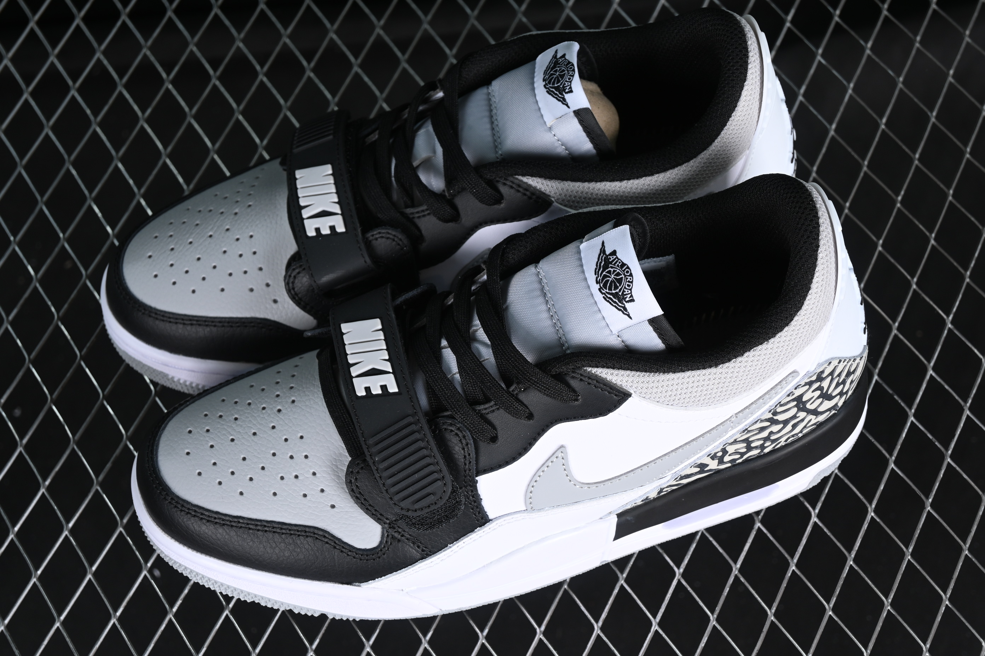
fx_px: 2052
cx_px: 492
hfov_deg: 27.0
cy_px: 328
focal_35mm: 75
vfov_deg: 18.2
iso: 160
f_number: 6.3
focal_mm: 50
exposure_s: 1/50
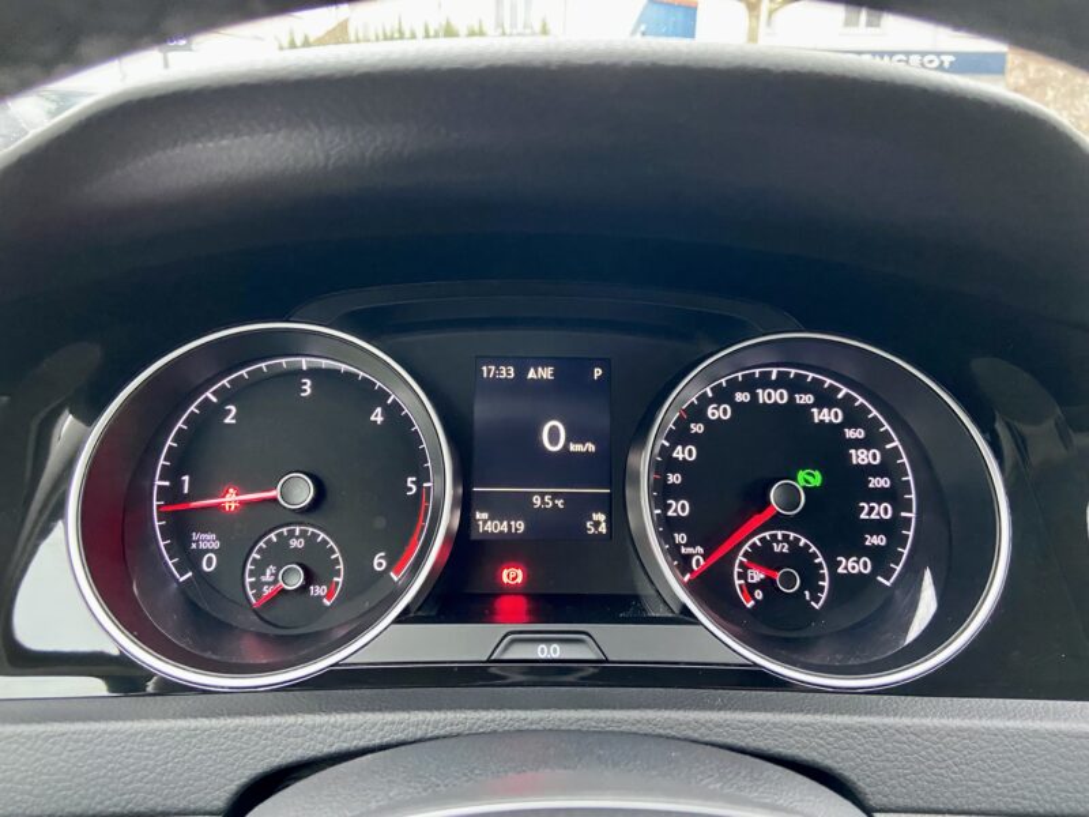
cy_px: 408
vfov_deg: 53.1
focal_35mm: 26
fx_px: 818
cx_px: 544
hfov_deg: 67.3
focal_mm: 4.25
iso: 640
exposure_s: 1/30
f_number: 1.8
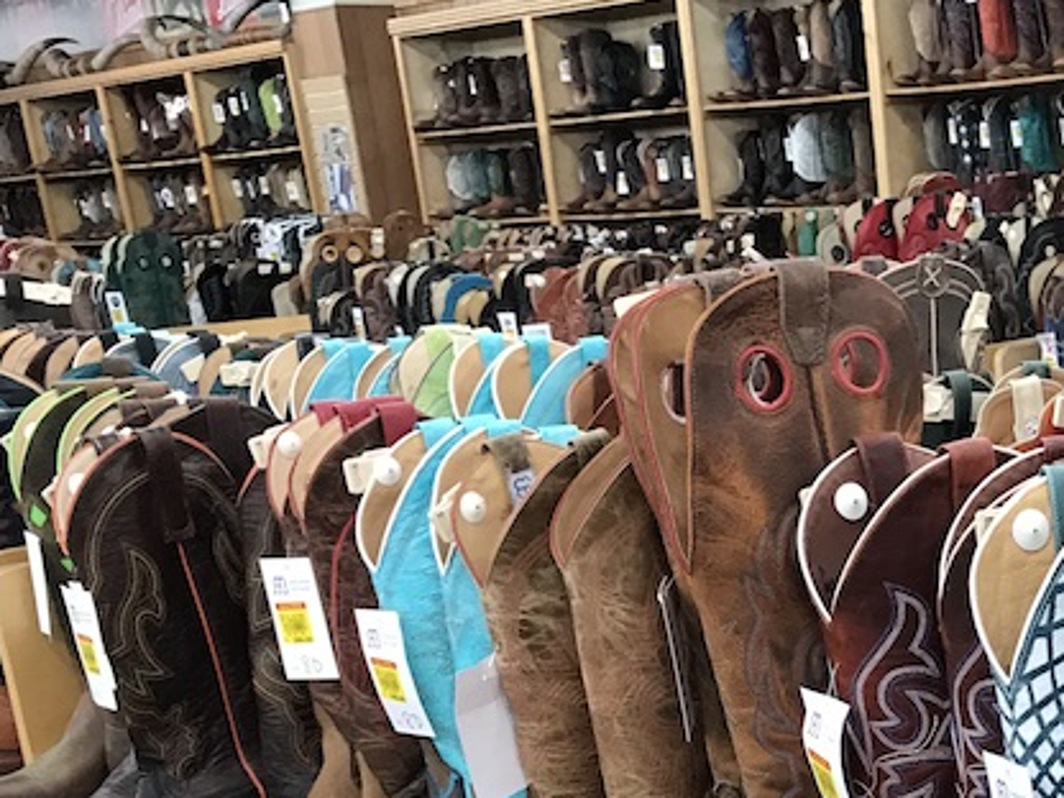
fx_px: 2121
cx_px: 1209
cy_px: 904
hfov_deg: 25.8
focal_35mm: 69
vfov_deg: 20.2
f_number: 1.8
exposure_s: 1/30
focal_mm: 3.99
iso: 32
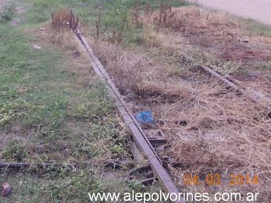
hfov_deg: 42.6
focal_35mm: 43
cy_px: 60
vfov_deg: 33.2
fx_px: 337
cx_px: 71
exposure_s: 1/160
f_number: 5.4
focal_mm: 4
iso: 80
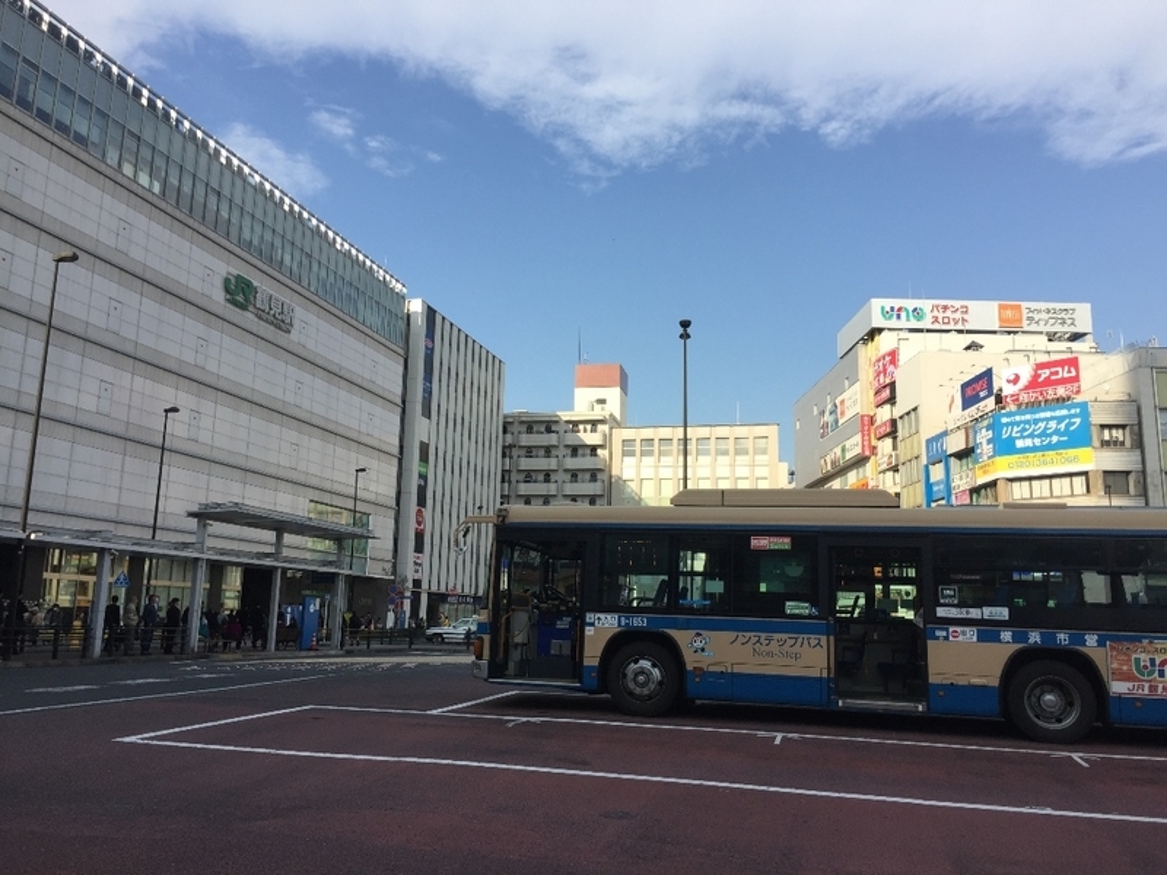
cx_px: 584
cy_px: 438
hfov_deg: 61.7
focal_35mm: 29
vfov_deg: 48.2
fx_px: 978
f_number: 2.2
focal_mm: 4.15
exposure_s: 1/1647
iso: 32
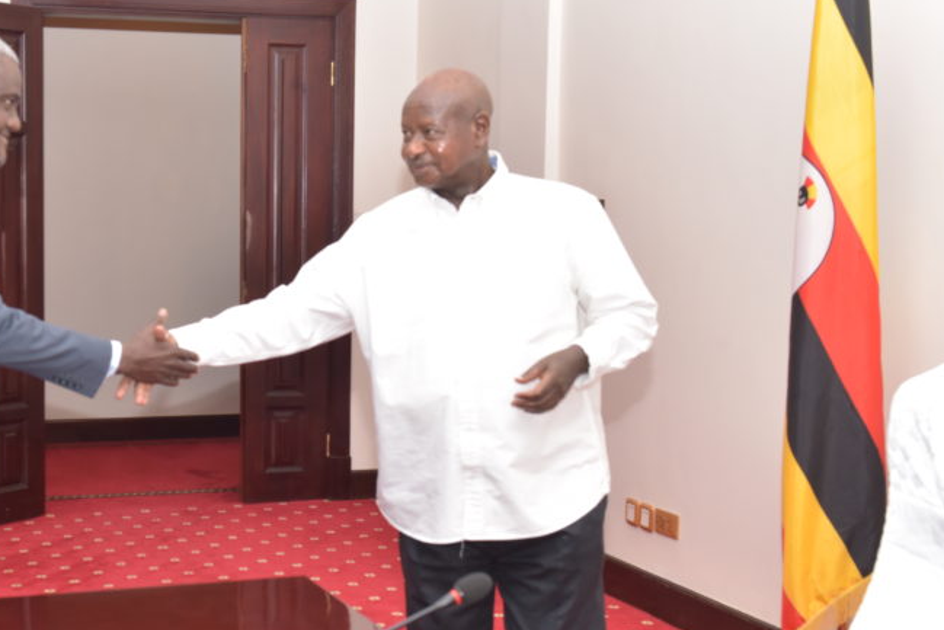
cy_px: 338
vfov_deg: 22.6
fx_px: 1574
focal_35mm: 60
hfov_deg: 32.8
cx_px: 239
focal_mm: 38
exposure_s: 1/60
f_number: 7.1
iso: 800
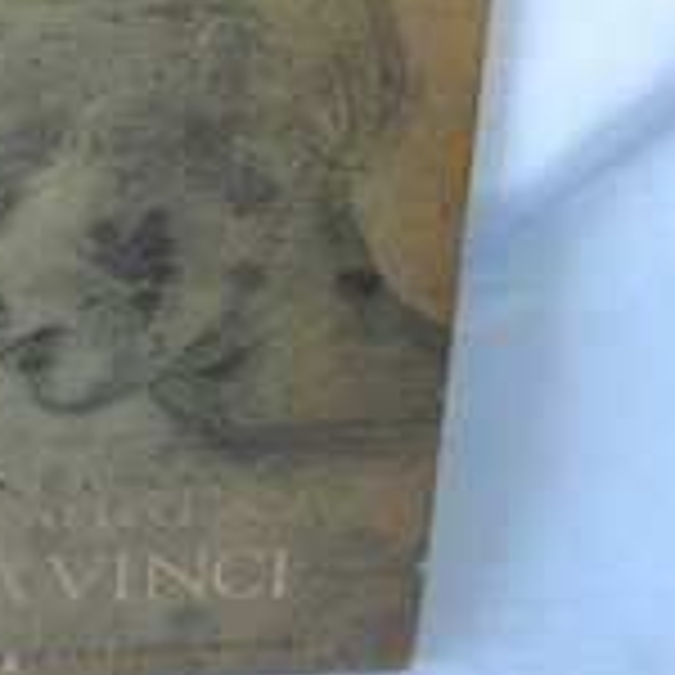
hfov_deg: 21.9
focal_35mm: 77
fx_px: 1699
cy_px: 205
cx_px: 56
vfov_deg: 22.3
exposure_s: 1/30
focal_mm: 6.7
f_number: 4
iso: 200
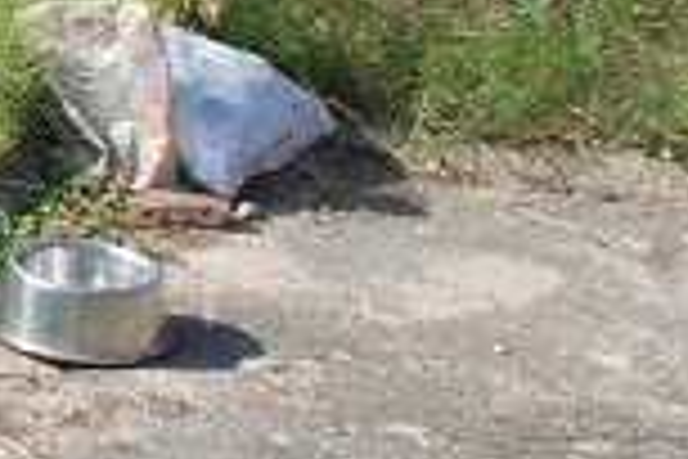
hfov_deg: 10.7
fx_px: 3000
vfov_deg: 8.4
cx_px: -1088
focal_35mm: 157
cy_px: -385
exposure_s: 1/200
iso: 400
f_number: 10
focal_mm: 20
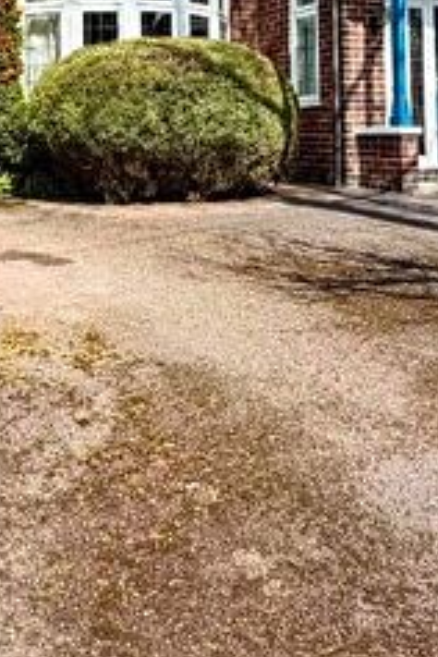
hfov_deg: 31.0
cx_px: 152
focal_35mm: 43
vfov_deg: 42.7
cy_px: 104
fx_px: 785
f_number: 2.2
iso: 32
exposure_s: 1/770
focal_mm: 2.22
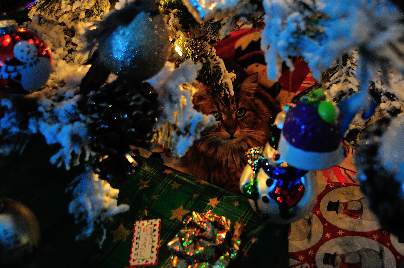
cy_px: 113
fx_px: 493
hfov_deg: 44.4
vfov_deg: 30.4
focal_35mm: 44
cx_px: 237
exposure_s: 1/13
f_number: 2.8
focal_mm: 24
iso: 400
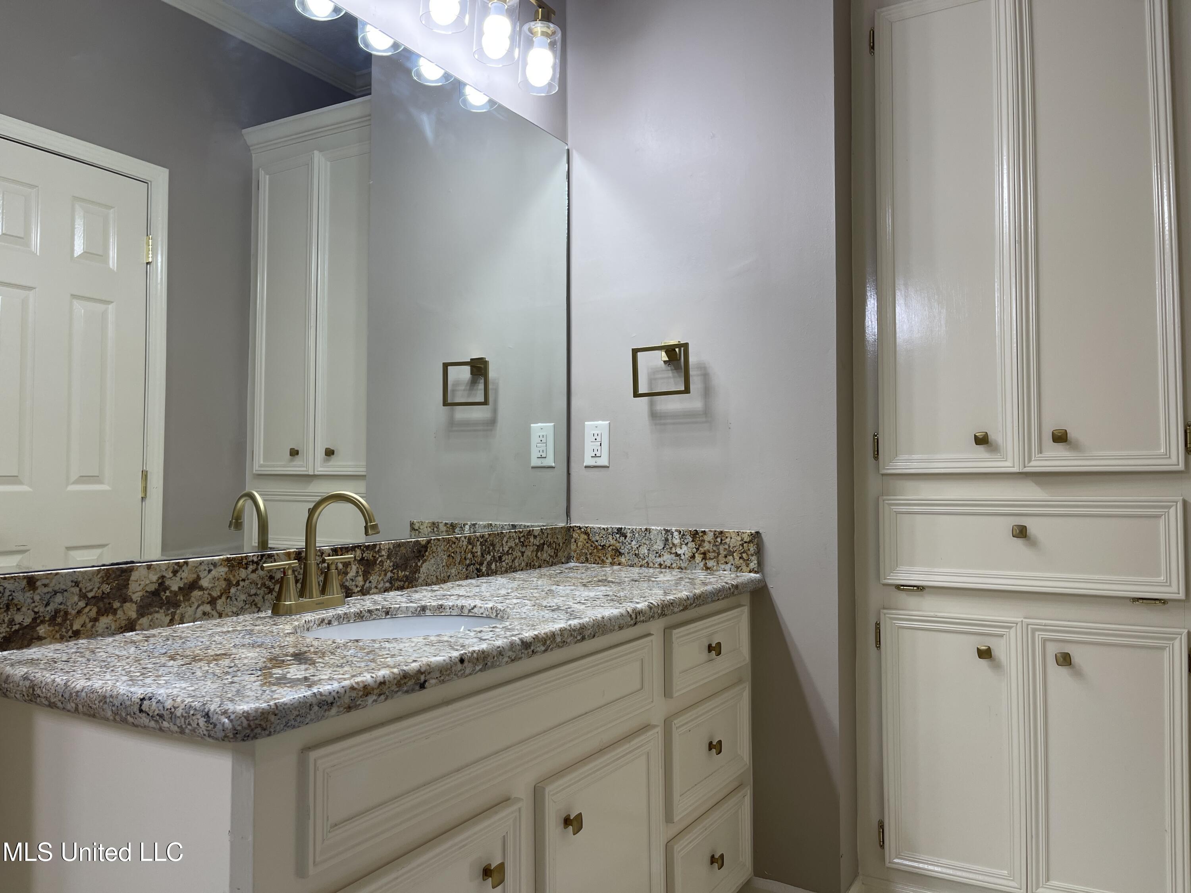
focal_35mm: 25
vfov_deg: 54.9
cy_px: 446
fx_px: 860
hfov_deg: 69.4
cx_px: 596
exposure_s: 1/120
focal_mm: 5.1
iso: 50
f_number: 1.6
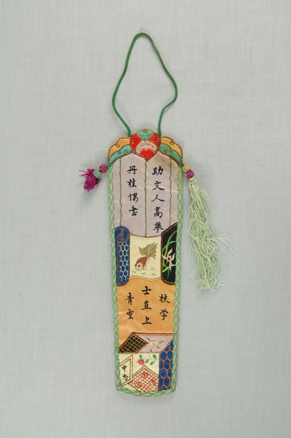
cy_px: 219
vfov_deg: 42.4
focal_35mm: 46
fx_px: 565
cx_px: 146
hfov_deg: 28.9
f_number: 8
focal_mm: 31
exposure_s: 1/10
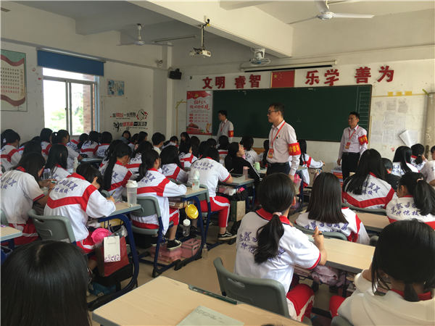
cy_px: 163
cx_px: 218
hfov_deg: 61.7
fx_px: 364
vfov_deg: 48.2
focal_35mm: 29
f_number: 2.2
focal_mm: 4.15
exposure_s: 1/100
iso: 40
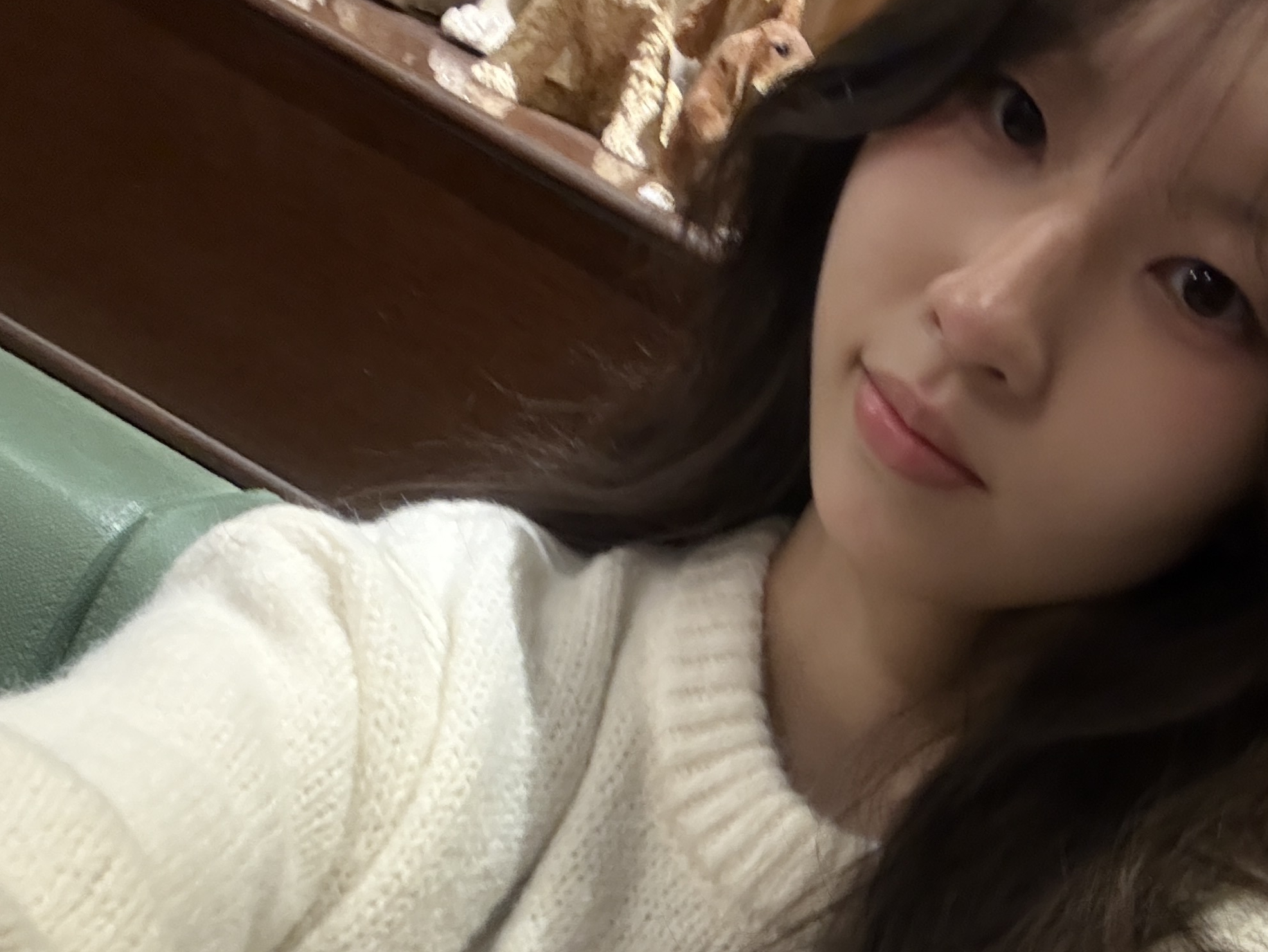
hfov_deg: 39.6
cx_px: 904
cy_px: 732
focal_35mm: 47
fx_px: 1722
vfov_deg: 30.3
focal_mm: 2.69
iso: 320
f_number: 1.9
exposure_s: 1/30
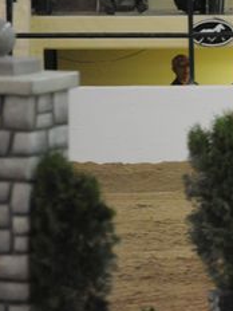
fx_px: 4757
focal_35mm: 530
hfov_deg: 2.8
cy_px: 131
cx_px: 352
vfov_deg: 3.7
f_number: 2.8
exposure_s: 1/400
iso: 6400
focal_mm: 200
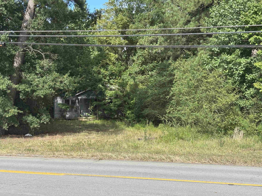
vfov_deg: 28.0
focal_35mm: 52
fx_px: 394
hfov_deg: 36.8
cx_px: 131
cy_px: 98
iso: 32
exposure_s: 1/997
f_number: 1.6
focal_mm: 5.96
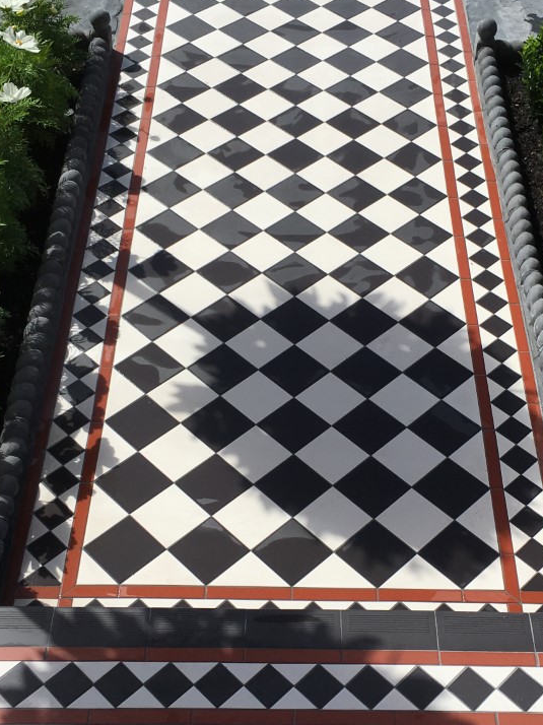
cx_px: 315
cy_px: 400
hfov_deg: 28.0
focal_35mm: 52
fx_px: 1088
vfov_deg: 36.8
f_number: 2.2
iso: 25
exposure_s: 1/2404
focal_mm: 4.15
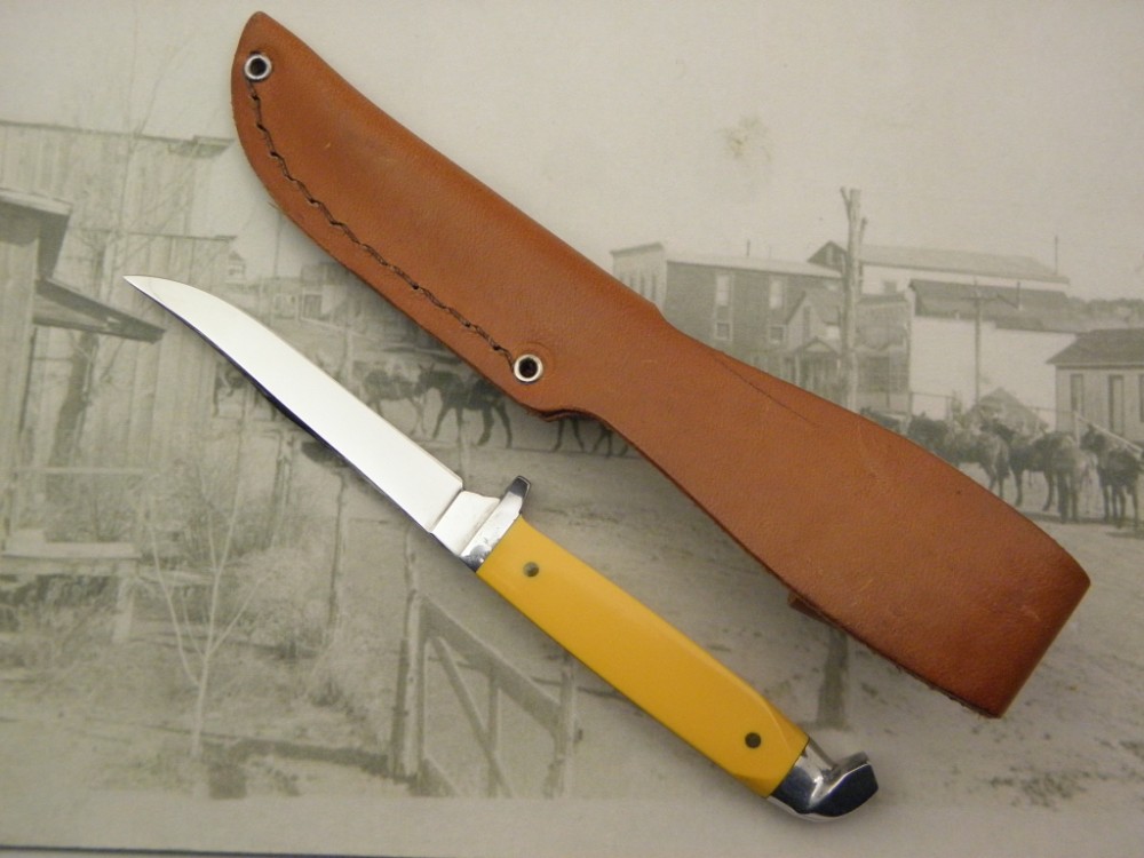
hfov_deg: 45.8
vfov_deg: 35.1
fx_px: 1355
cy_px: 429
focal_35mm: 41
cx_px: 572
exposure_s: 1/40
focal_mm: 7.5
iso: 320
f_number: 3.8
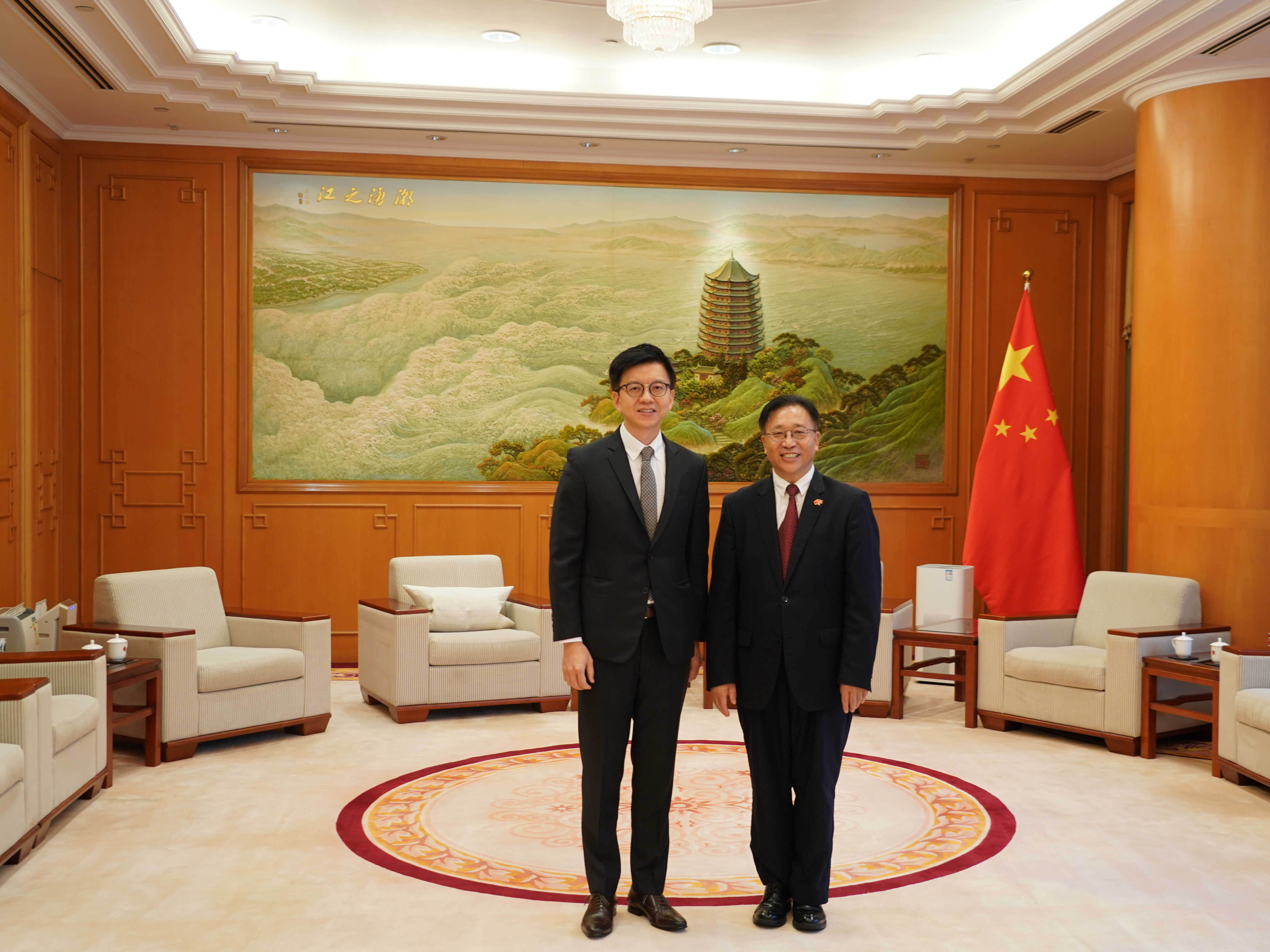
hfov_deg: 46.7
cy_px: 486
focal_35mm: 40
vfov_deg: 36.0
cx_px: 723
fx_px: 1468
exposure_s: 1/40
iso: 500
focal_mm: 36
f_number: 4
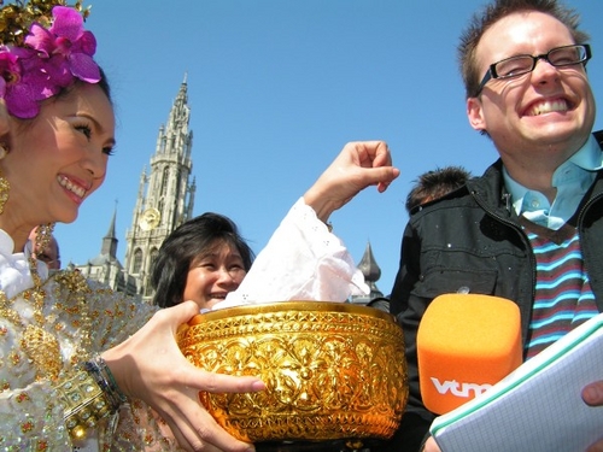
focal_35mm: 38
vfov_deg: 37.7
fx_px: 662
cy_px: 226
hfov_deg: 49.0
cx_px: 302
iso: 50
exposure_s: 1/1000
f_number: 3.5
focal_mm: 6.3
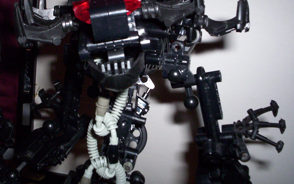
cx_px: 136
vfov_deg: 29.1
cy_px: 65
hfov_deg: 45.2
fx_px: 353
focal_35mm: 44
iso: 140
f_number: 4.5
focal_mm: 4.99
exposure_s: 1/60
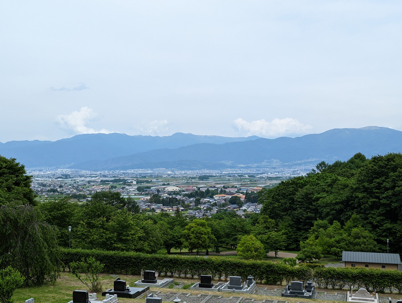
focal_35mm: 48
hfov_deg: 39.6
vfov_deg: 30.3
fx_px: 558
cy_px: 152
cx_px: 201
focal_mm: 6.81
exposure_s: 1/2710
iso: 68
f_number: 1.85
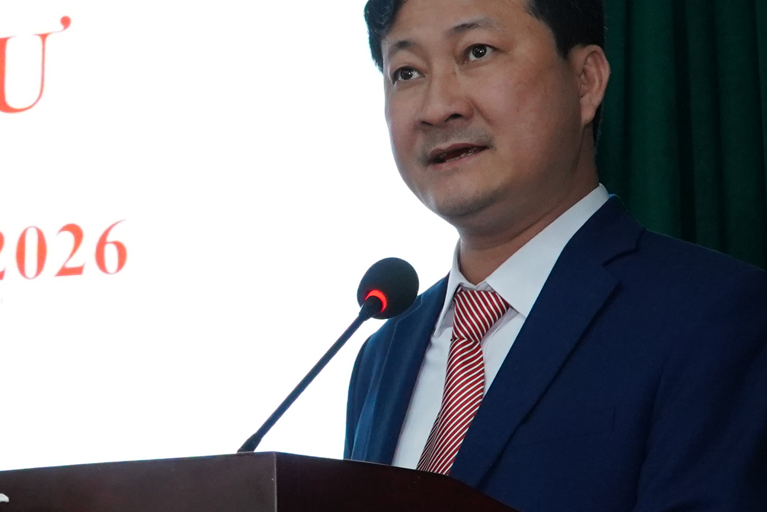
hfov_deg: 17.5
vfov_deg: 12.0
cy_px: 241
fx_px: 2429
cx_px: -15
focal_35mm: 114
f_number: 7.1
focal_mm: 33
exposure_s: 1/100
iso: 3200
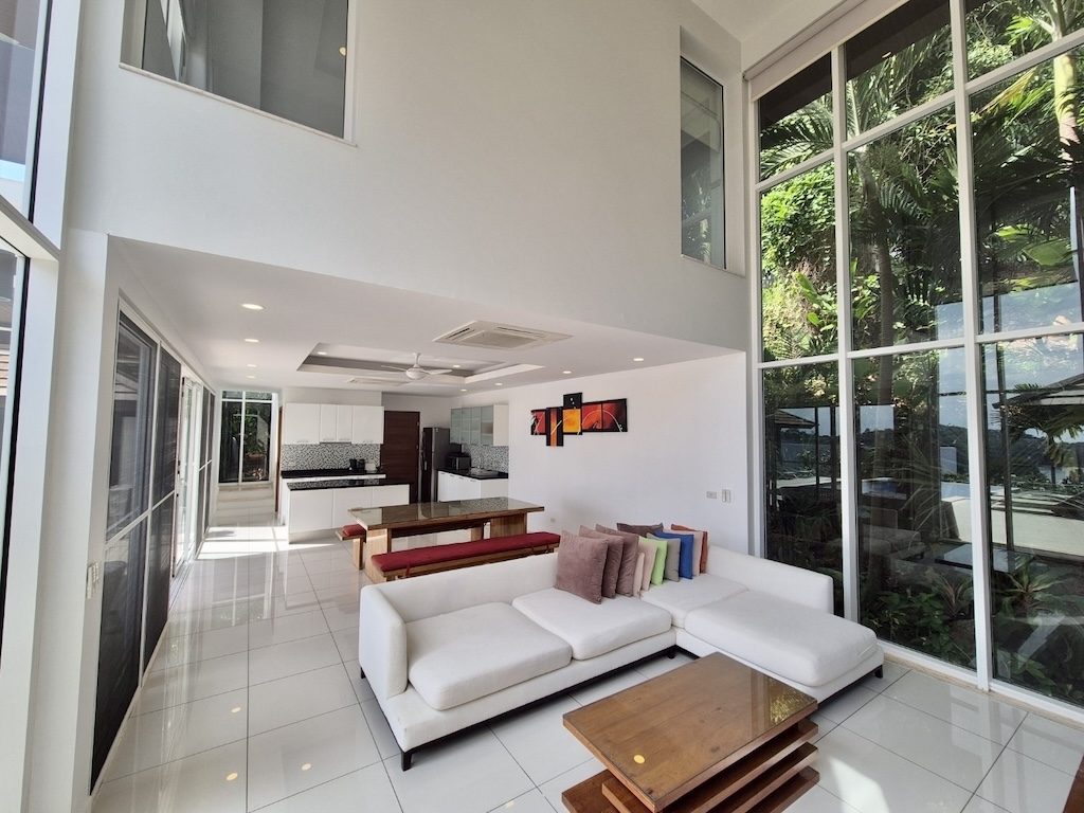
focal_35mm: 13
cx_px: 542
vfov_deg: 89.9
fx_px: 407
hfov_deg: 106.2
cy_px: 406
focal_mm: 2.2
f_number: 2.2
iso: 50
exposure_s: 1/646
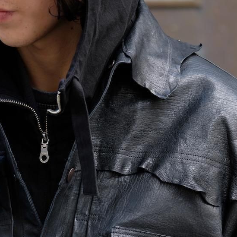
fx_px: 1549
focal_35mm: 200
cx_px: 141
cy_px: 121
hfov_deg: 8.7
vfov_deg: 8.7
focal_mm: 101.2
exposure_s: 1/110
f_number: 5.4
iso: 500
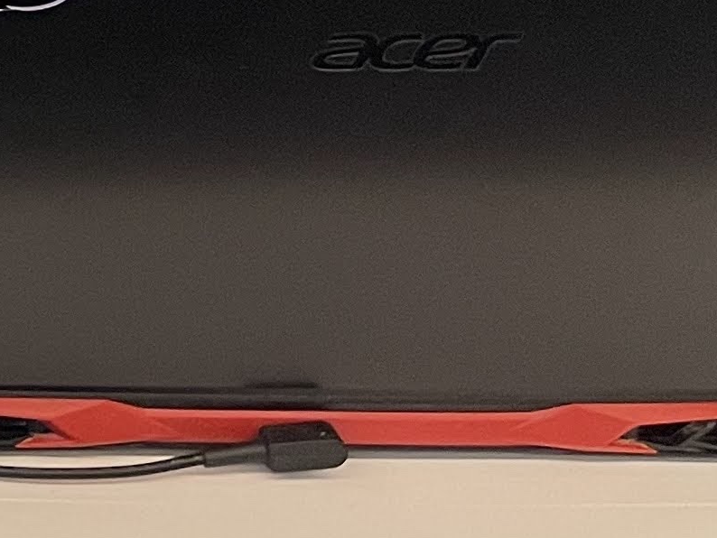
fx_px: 2735
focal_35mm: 132
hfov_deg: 11.8
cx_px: -1073
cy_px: -449
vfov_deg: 10.5
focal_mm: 5.1
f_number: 1.6
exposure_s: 1/60
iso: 160
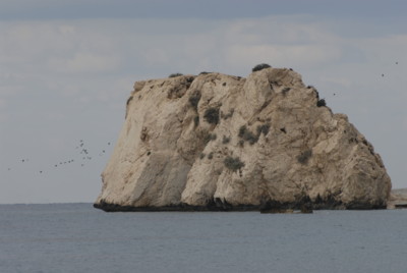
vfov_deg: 3.4
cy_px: 136
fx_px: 4585
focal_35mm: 405
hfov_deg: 5.1
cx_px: 204
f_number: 11
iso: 100
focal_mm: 270
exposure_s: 1/125
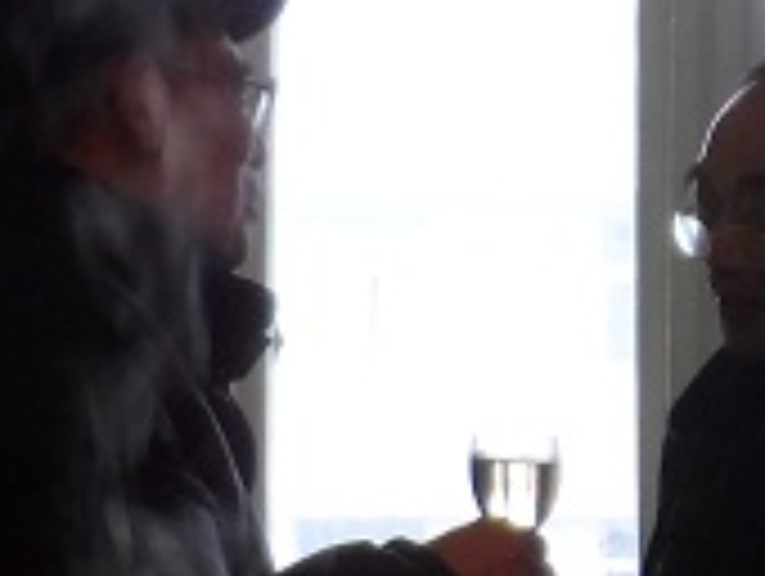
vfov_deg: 10.5
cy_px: 450
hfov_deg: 13.1
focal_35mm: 141
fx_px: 3120
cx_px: 1206
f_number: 3.2
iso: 100
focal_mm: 4
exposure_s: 1/30
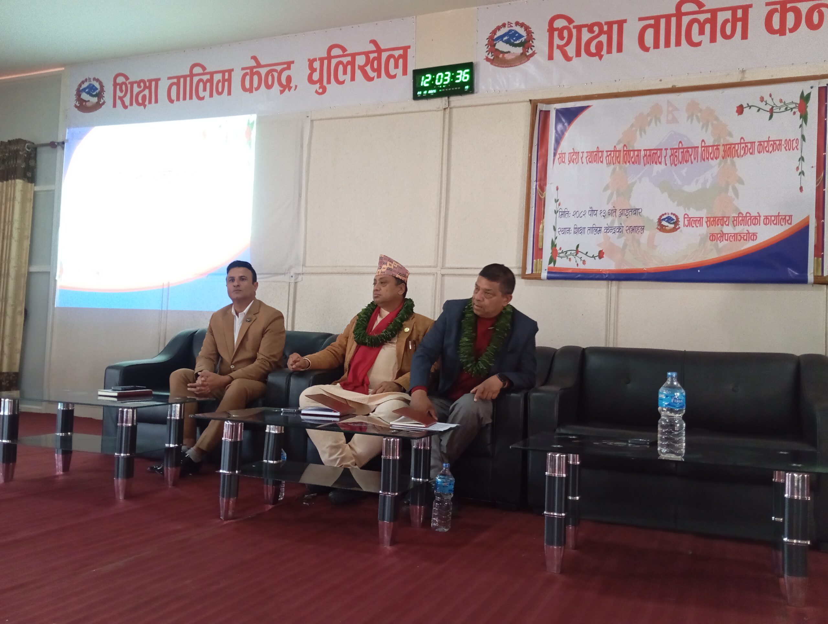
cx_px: 414
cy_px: 312
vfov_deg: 49.9
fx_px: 671
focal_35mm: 28
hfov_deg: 63.4
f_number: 1.8
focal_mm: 4.25
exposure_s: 1/33.3
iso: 560
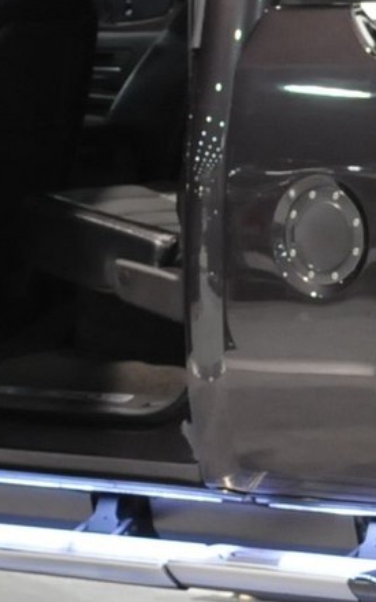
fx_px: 3984
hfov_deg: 5.4
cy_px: 180
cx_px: 405
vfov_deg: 8.6
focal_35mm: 243
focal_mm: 28
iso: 800
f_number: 4.5
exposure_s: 1/13
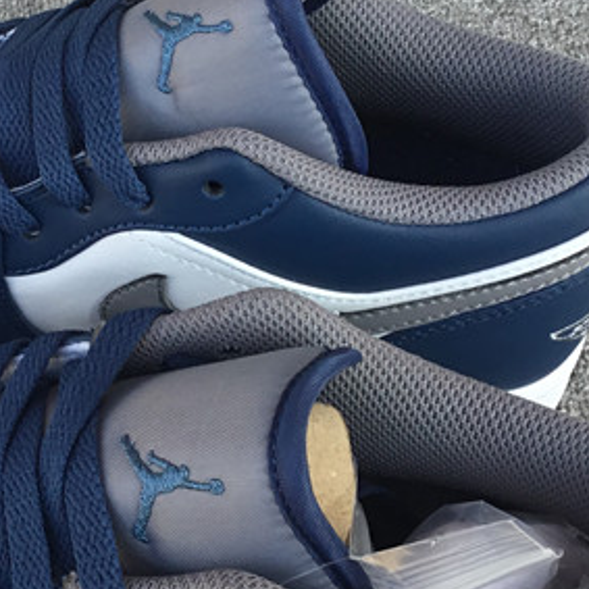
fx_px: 1675
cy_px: 328
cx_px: 133
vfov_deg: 19.9
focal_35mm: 87
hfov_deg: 19.8
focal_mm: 3.3
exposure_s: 1/149
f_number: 2.4
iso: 25
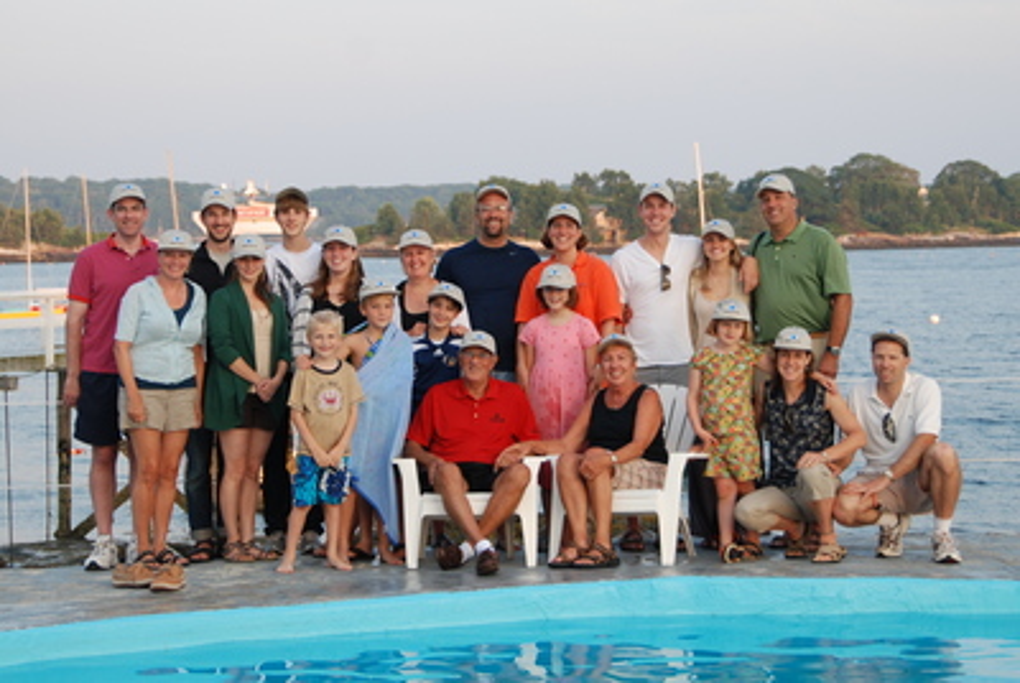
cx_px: 510
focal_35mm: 82
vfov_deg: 16.6
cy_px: 342
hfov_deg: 24.6
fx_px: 2341
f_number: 5.6
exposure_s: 1/125
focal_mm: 55
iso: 200
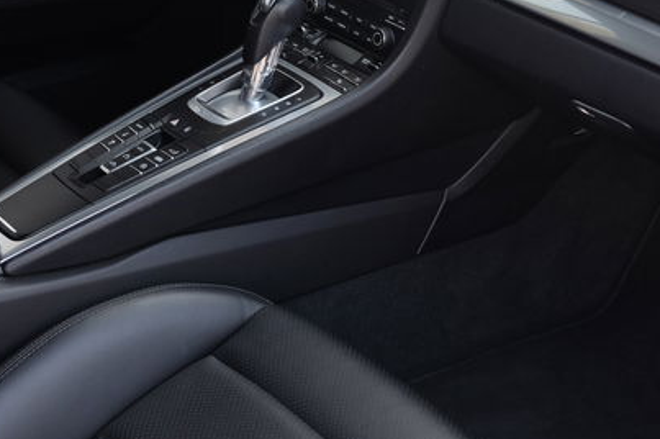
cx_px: 372
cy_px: 31
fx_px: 1502
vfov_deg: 16.4
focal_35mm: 82
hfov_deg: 24.8
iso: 200
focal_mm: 28.9
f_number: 3.2
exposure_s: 1/75
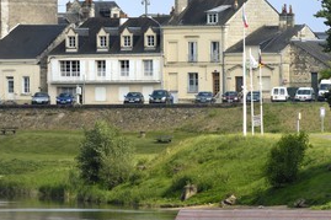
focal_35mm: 470
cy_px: 145
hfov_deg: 4.4
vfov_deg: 2.9
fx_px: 4319
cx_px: 255
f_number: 4.8
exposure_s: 1/320
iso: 100
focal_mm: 200
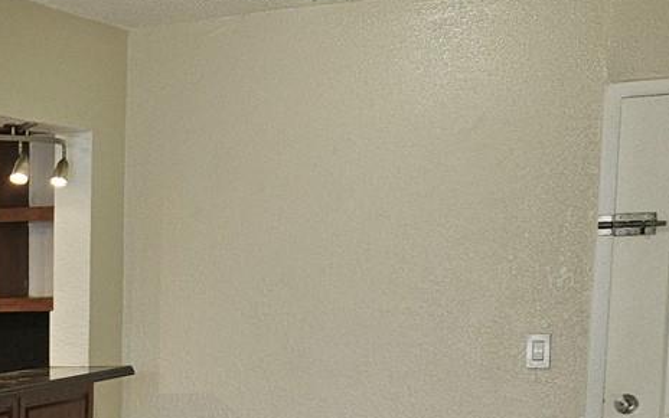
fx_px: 1532
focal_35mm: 84
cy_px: 486
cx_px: -313
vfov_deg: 15.1
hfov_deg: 21.1
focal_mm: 5.4
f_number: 1.8
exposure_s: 1/120
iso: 64
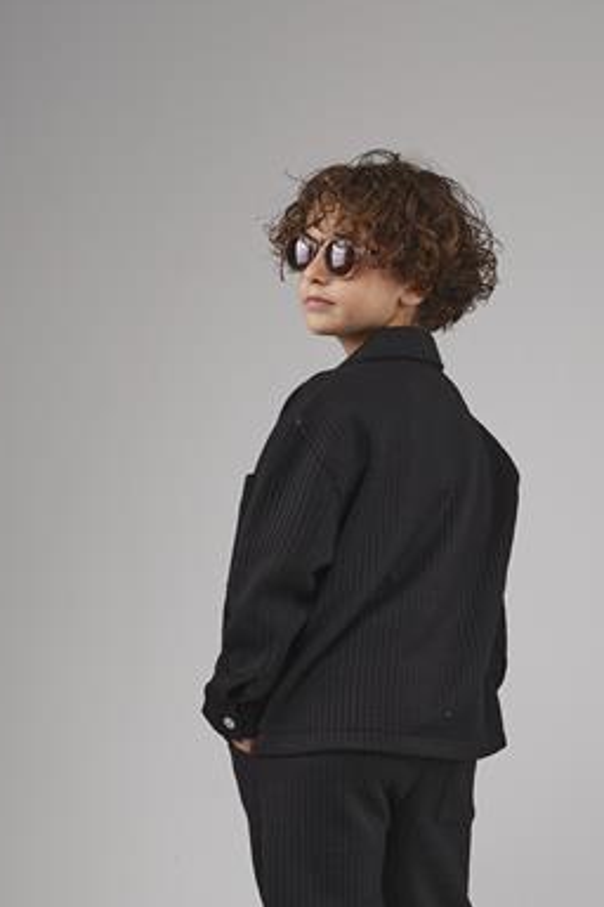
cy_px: 619
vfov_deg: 20.3
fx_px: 2516
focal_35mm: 100
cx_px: 363
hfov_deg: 13.7
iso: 80
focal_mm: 43
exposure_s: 1/160
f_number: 8
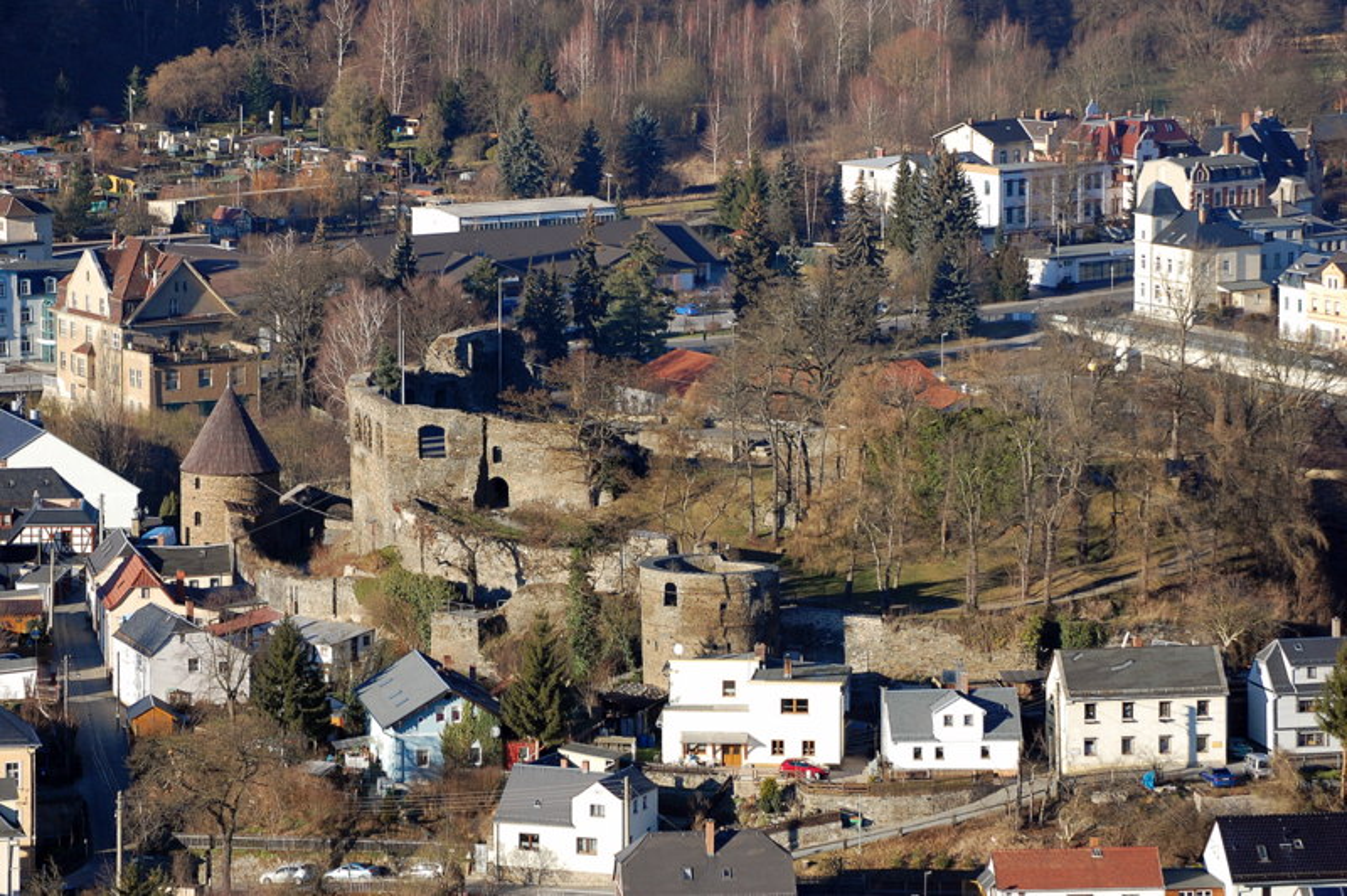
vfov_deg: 6.5
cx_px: 674
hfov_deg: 9.8
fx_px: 7851
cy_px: 448
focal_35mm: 210
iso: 320
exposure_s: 1/640
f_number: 5.6
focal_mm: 140
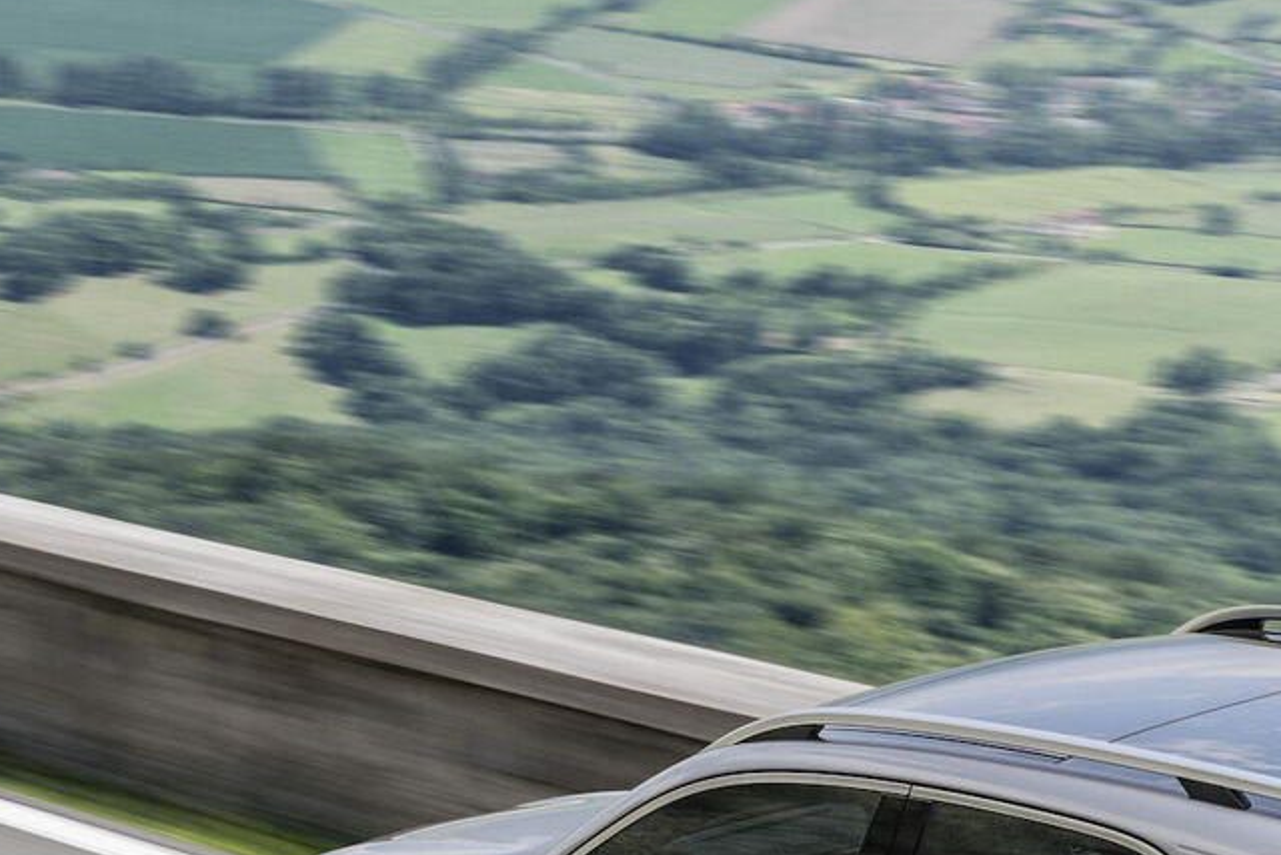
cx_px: 961
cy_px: 907
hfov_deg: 13.6
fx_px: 5338
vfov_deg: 9.1
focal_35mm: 150
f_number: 16
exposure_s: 1
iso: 31
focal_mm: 50
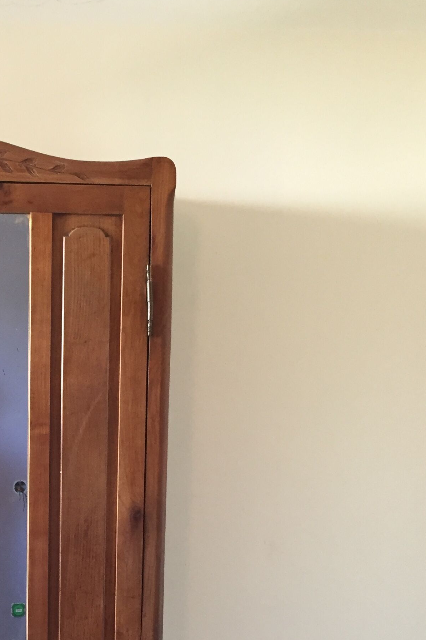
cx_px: 22
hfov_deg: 23.8
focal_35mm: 55
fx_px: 976
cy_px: 521
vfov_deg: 35.0
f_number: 2.2
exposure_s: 1/33
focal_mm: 4.15
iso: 160
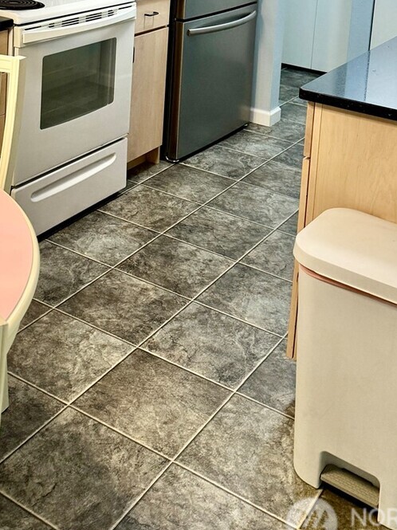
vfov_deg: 33.4
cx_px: 99
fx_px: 796
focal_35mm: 52
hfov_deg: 27.6
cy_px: -14
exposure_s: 1/60
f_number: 1.78
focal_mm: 6.76
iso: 160
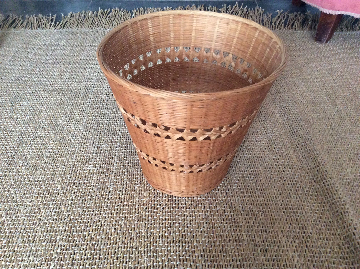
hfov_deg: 56.9
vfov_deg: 44.1
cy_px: 134
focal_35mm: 32
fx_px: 332
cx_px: 180
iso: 250
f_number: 2.4
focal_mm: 3.3
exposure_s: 1/17
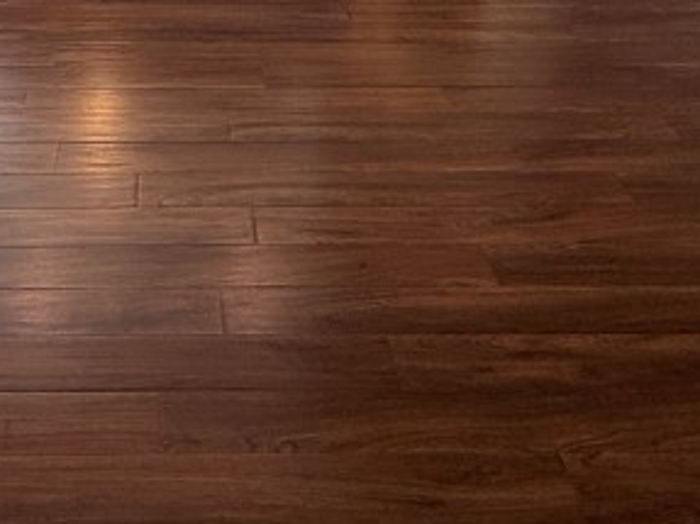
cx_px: 163
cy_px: -195
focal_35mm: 50
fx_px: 1011
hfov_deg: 37.1
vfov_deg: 24.5
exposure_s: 1/121
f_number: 2.2
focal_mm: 2.22
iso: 64
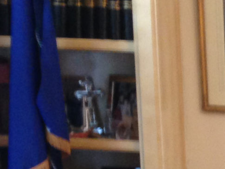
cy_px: 369
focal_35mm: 175
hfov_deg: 9.7
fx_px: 1137
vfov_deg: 8.0
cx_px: 585
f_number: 2.4
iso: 125
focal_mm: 4.12
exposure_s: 1/20
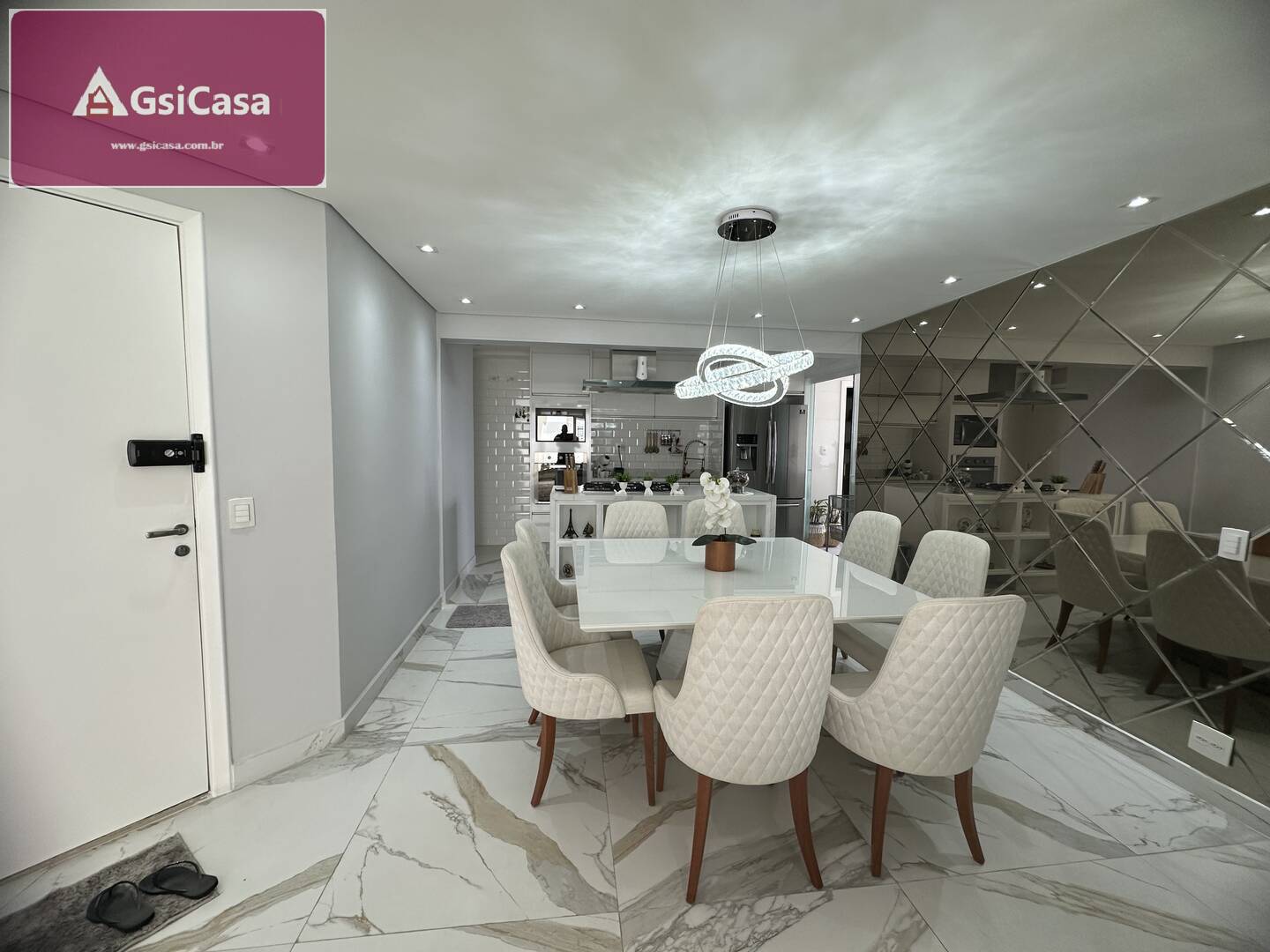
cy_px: 476
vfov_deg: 85.7
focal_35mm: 14
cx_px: 635
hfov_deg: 102.1
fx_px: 514
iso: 125
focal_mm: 2.22
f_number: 2.2
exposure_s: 1/120
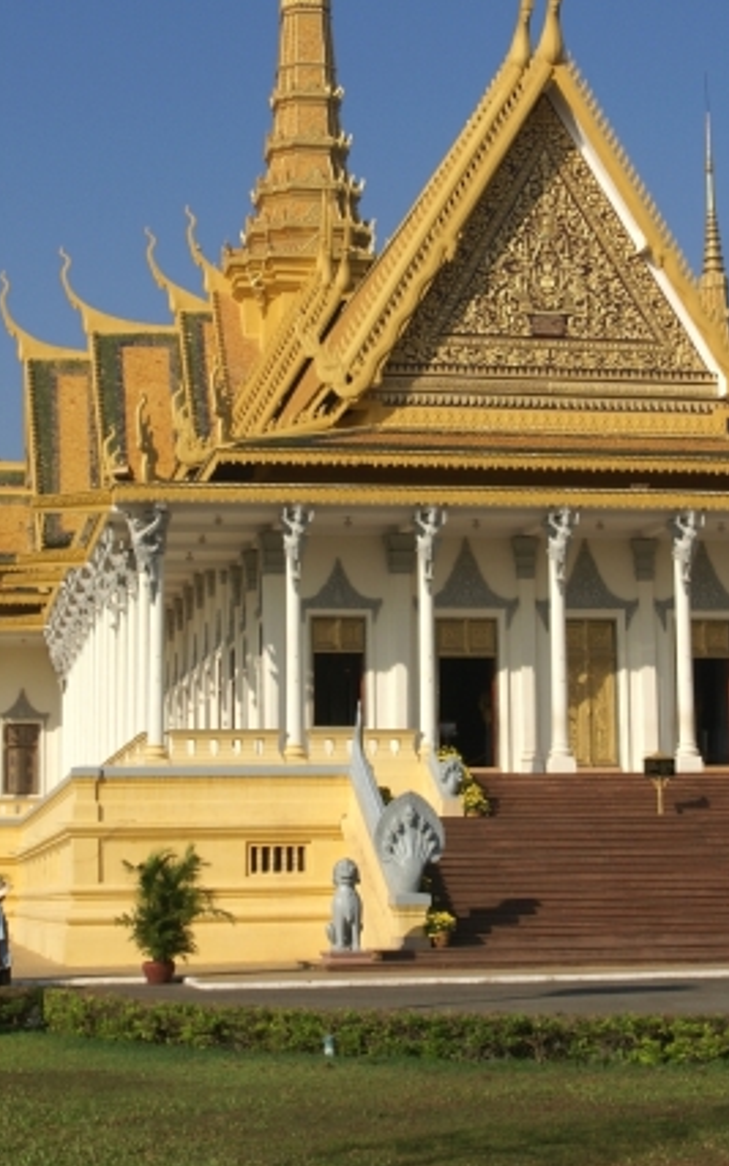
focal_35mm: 73
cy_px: 471
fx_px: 2320
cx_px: 440
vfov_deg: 28.2
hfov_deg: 17.8
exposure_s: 1/250
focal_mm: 24
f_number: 11
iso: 100
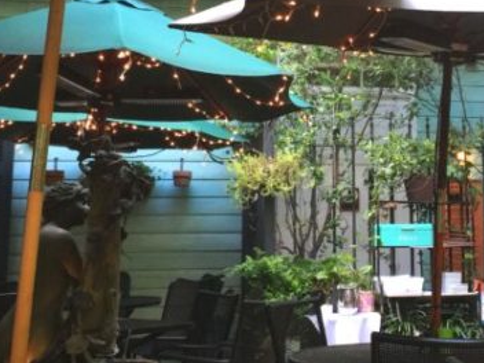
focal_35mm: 66
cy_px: 95
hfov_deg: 28.8
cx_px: 380
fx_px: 923
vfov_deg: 22.1
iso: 50
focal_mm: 4.15
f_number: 2.2
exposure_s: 1/30
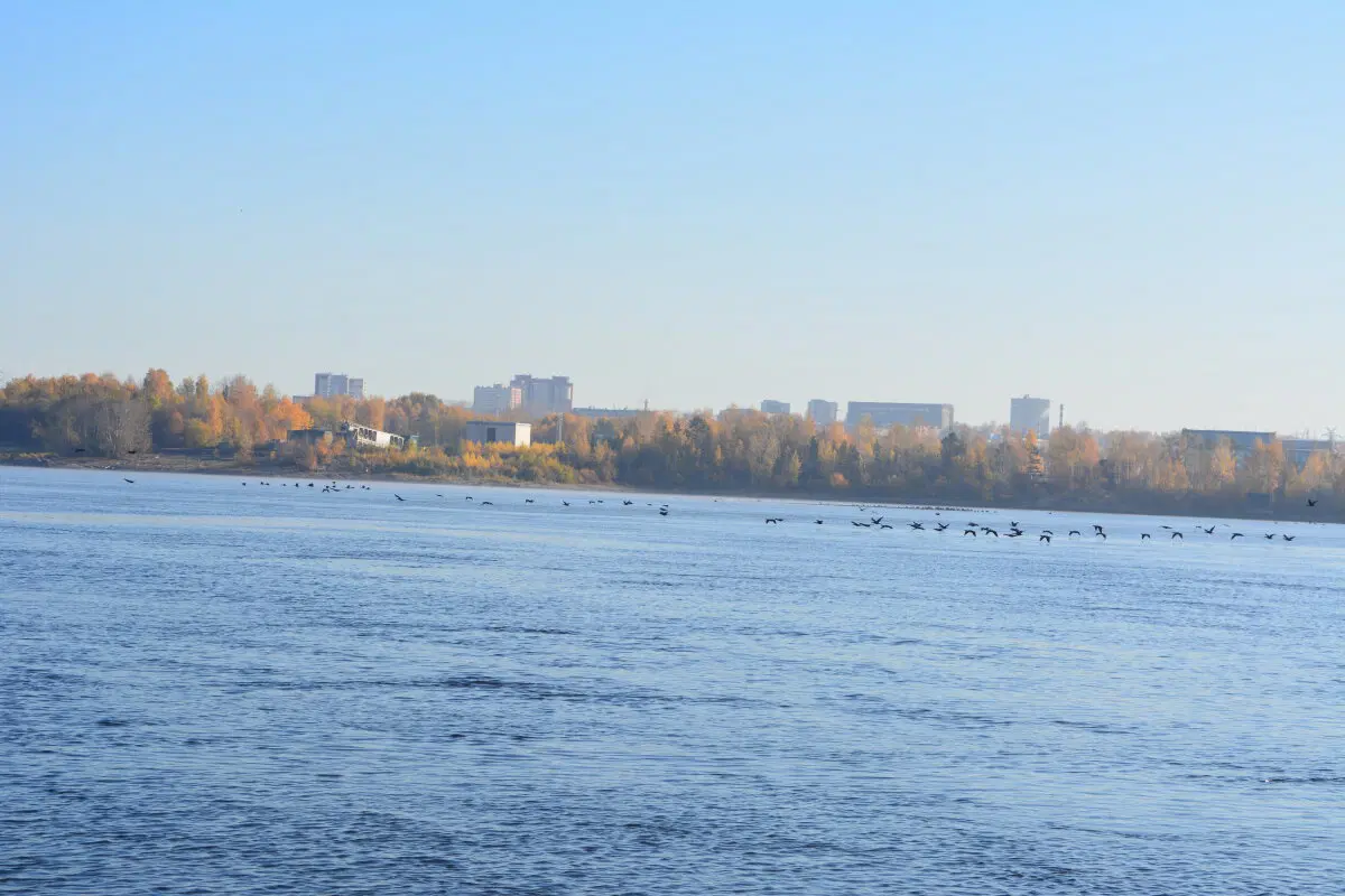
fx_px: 3082
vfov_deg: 16.6
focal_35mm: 82
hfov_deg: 24.6
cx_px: 672
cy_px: 448
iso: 200
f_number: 10
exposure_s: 1/320
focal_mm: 55
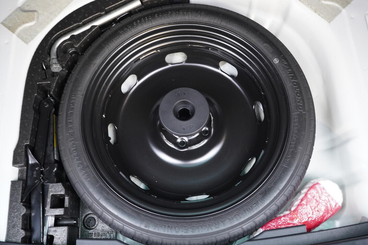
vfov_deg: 36.9
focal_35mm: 36
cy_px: 122
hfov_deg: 53.1
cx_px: 184
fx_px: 368
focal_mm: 24
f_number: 2.8
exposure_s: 1/40
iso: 1250
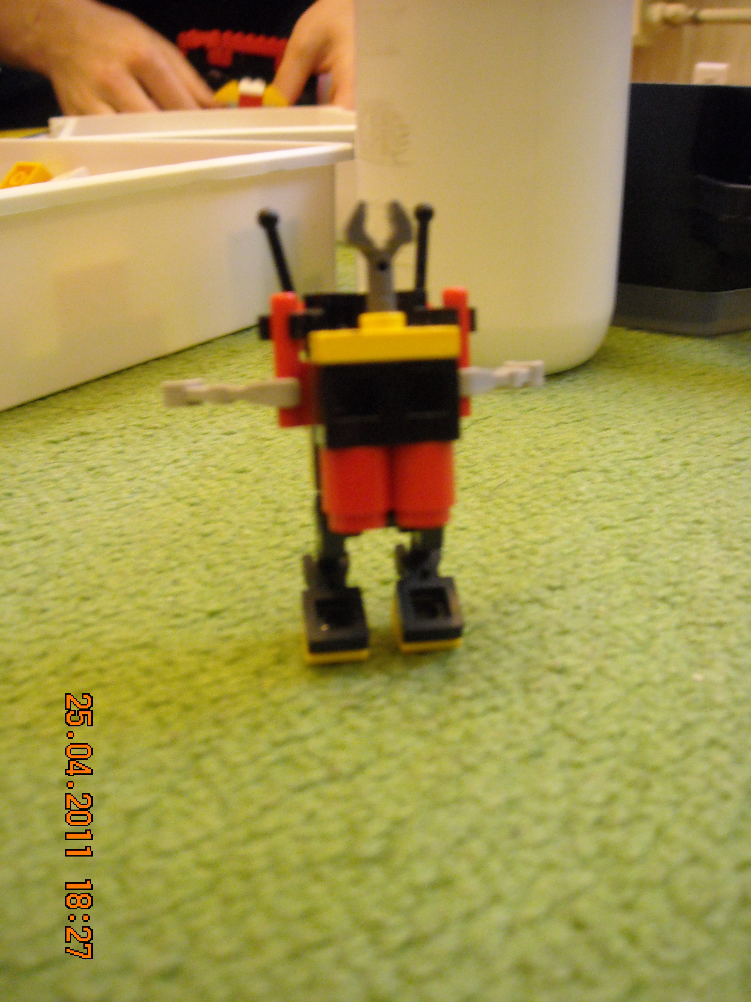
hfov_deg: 40.7
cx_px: 376
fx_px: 1012
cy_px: 501
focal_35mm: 35
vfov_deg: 52.6
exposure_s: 1/13
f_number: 2.8
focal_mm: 5.7
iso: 400
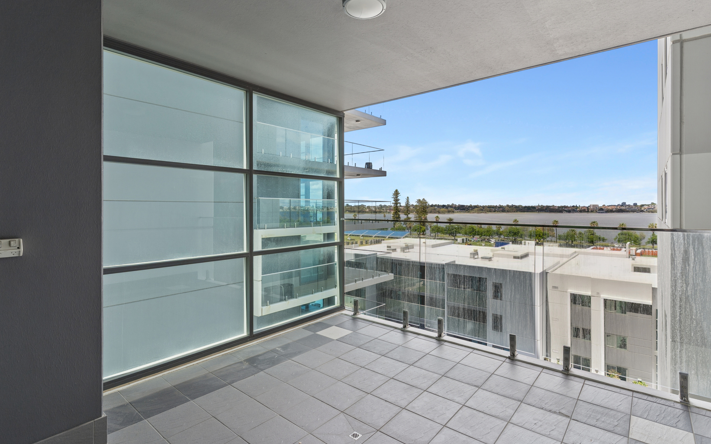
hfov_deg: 91.1
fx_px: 349
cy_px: 215
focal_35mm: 18
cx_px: 358
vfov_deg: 65.0
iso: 200
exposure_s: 1/80
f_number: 9
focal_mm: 17
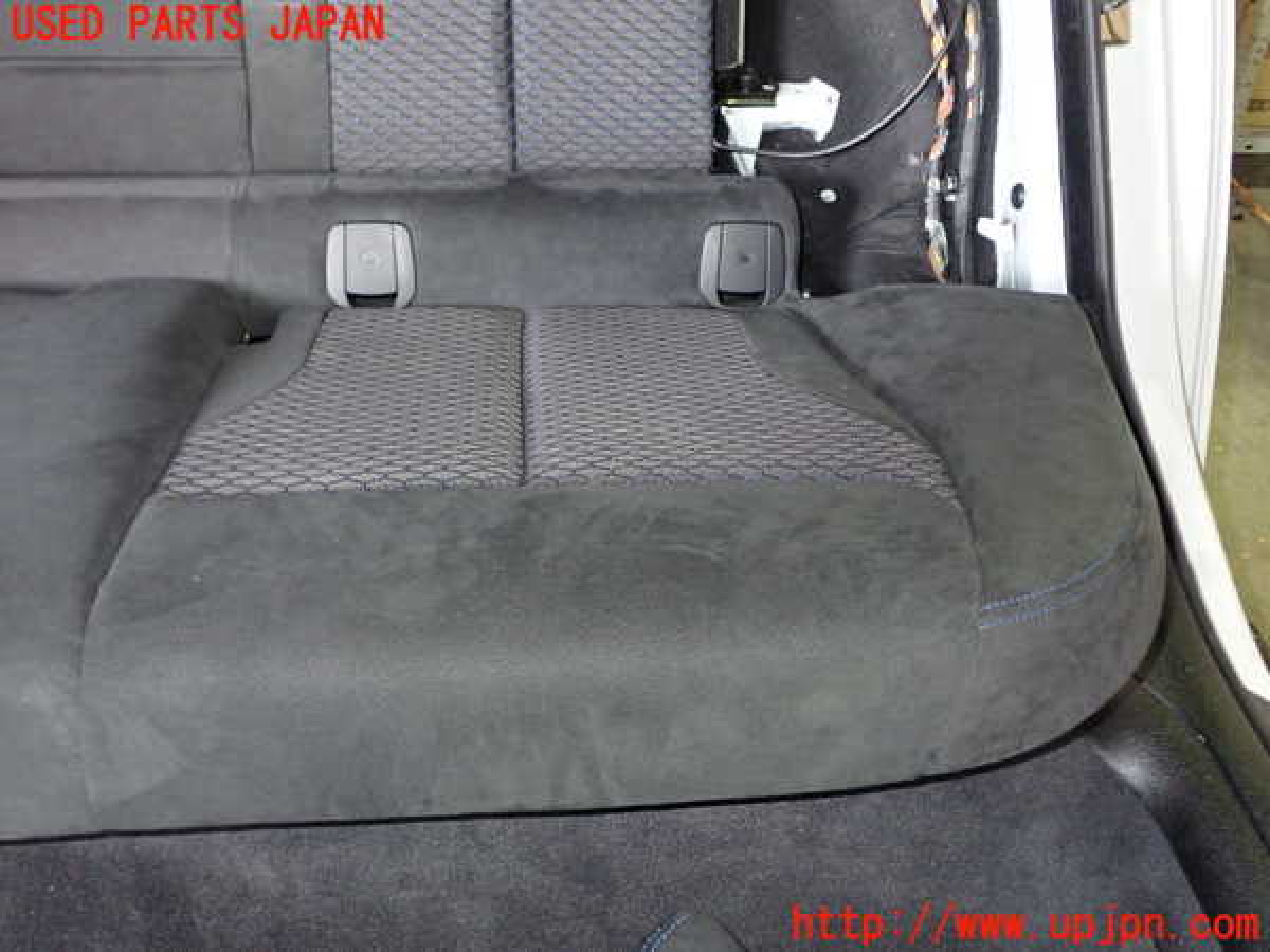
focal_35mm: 36
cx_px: 635
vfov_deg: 39.7
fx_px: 1321
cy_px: 476
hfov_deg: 51.4
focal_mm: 6.37
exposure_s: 1/40
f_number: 2.5
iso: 800
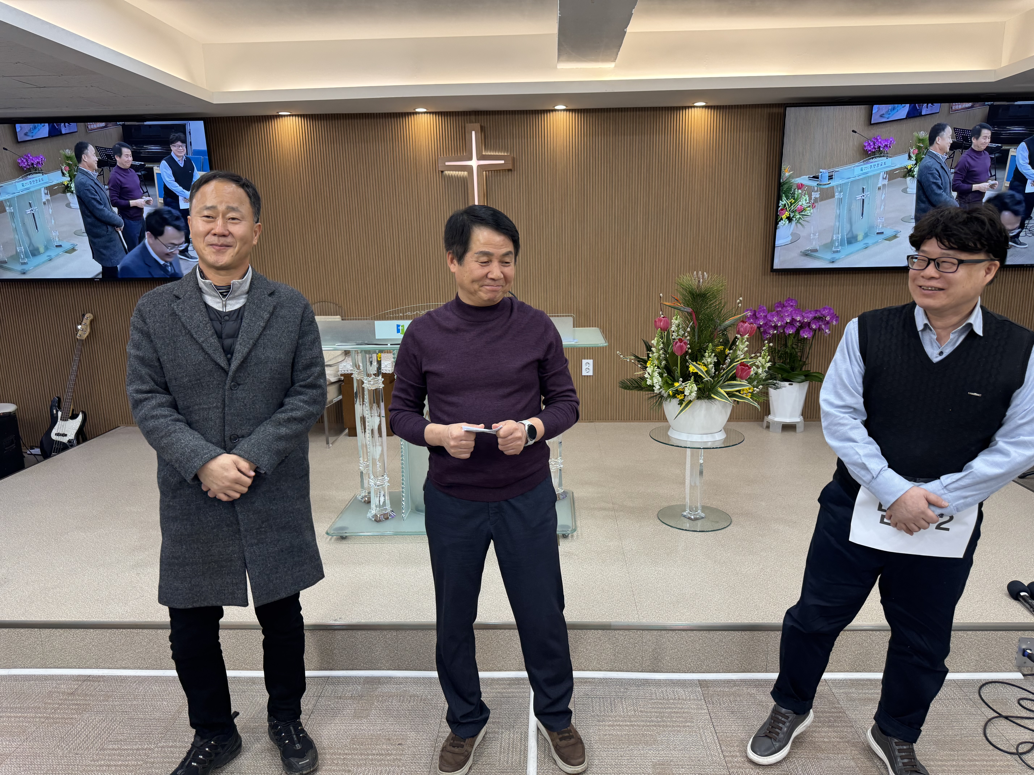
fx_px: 717
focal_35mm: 24
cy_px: 388
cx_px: 517
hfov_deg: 71.6
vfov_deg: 56.8
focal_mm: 6.76
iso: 100
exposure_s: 1/120
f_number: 1.78
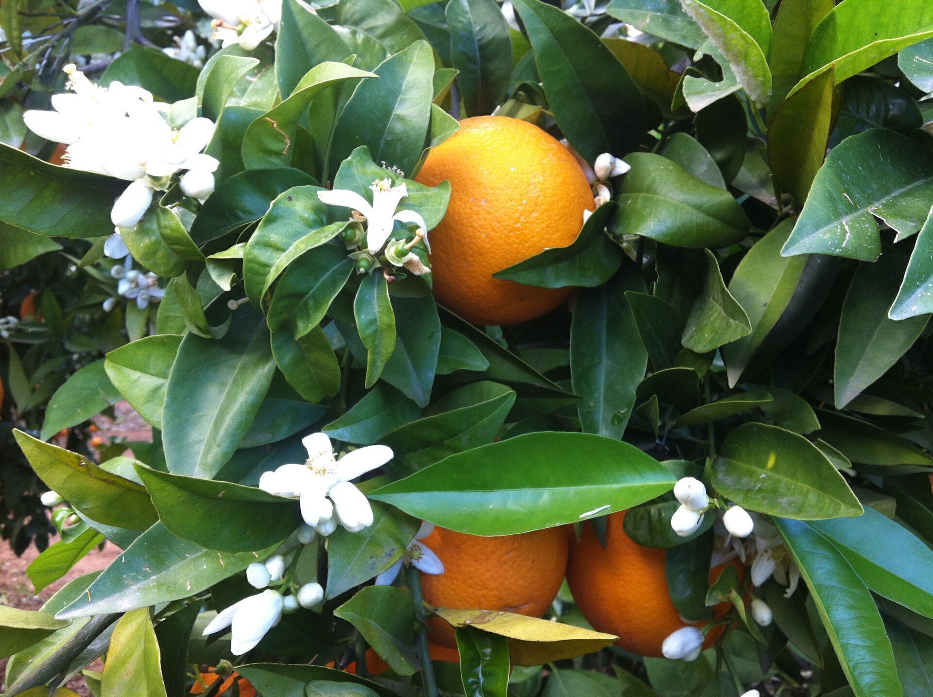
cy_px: 348
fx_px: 942
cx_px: 466
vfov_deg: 40.6
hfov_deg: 52.7
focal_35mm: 35
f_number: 2.8
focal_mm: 3.85
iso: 80
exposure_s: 1/40
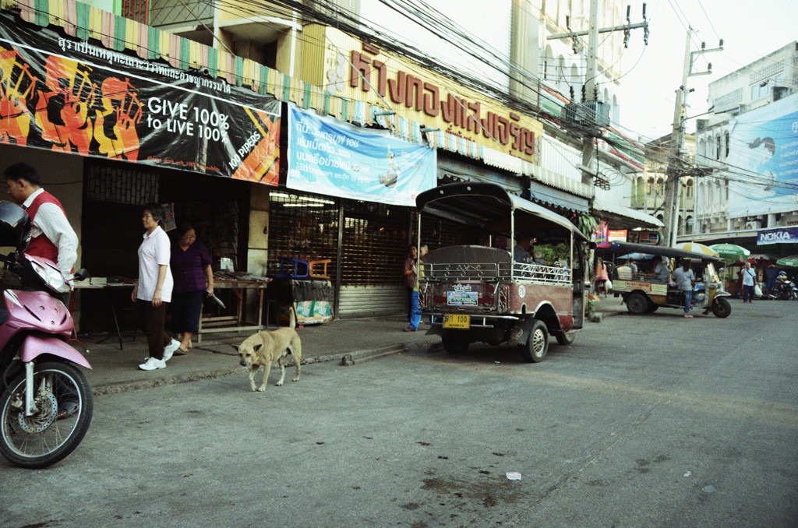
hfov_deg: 67.5
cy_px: 264
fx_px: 597
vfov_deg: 47.7
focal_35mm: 27
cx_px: 399
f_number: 4
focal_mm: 18
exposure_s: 1/2000
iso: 1800
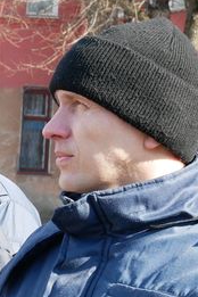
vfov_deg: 11.9
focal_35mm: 172
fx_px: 1419
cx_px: -272
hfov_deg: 7.5
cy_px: 235
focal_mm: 24
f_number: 5.6
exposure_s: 1/125
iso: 200
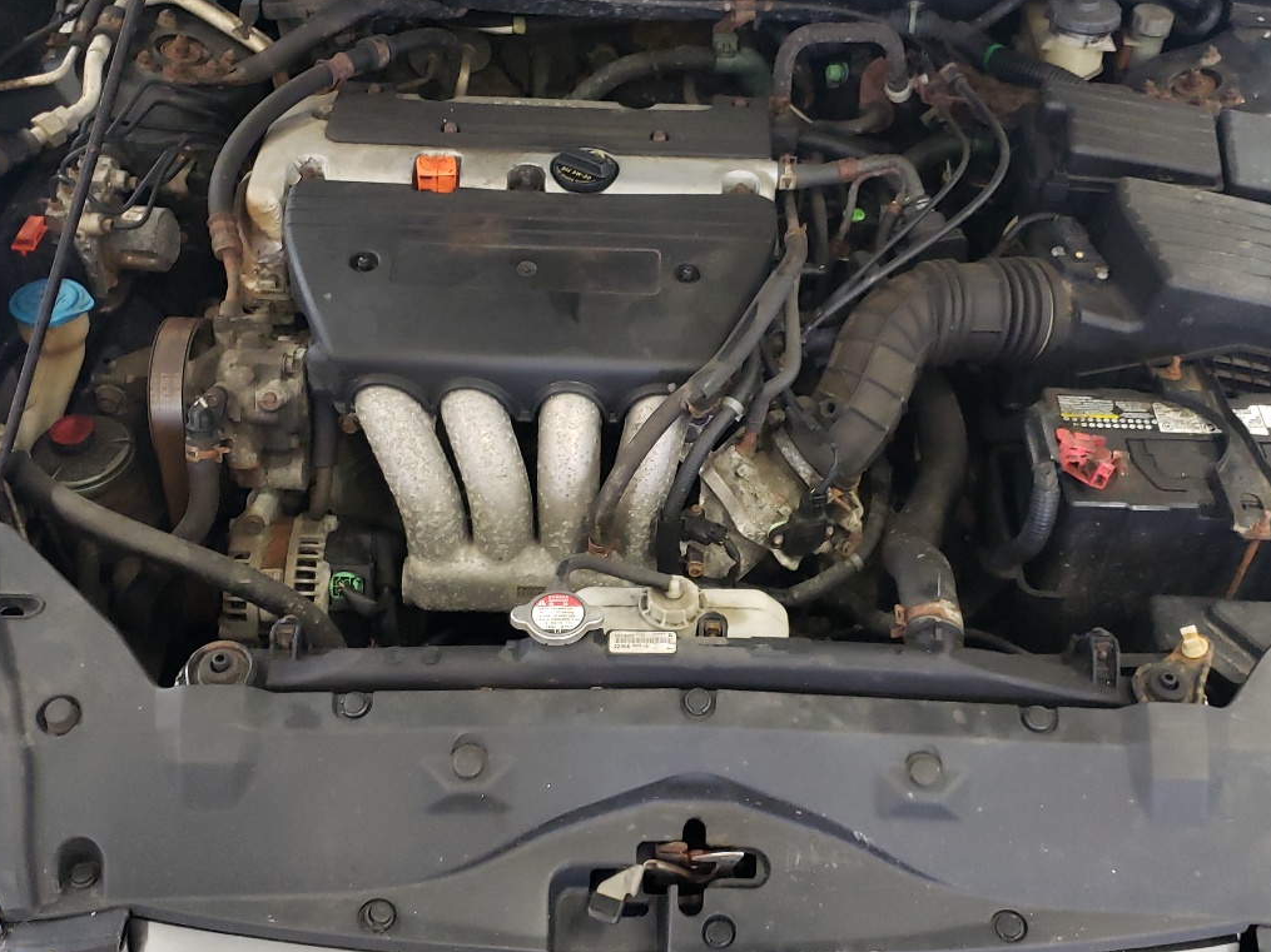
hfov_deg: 45.7
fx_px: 1505
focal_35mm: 41
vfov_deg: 35.1
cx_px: 689
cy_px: 463
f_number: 1.5
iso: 247
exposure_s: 1/30
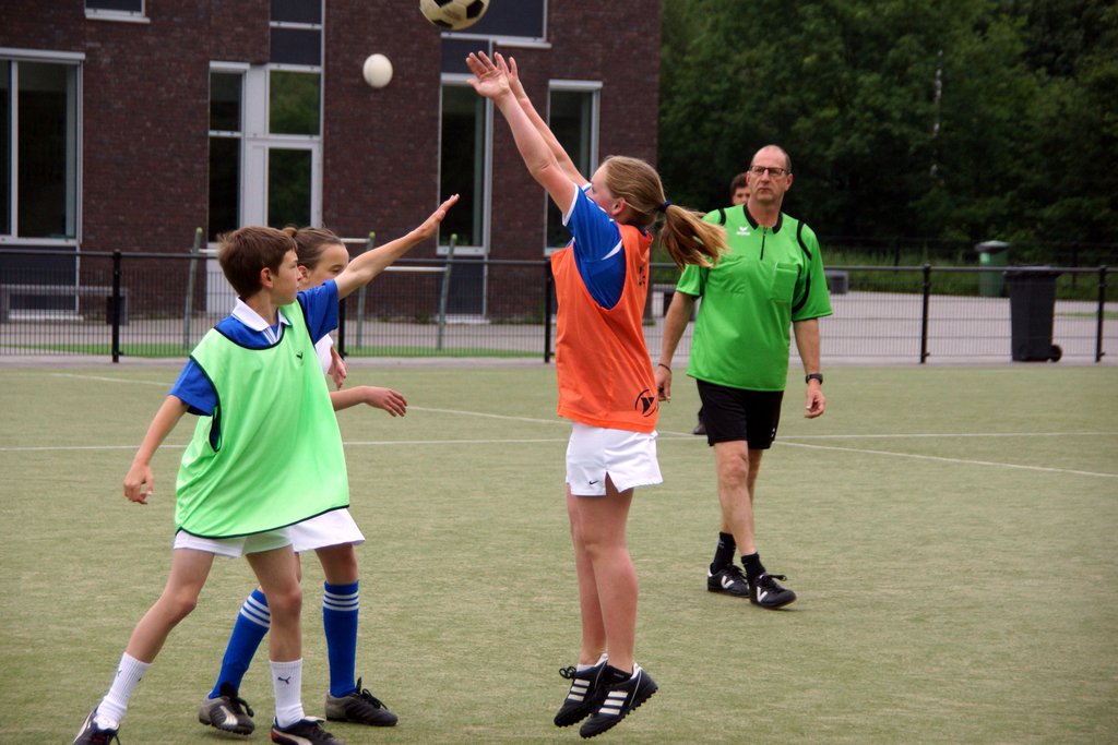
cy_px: 372
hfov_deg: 16.1
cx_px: 559
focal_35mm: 128
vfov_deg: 10.8
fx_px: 3960
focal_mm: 85
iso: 800
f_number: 5.6
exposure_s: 1/800
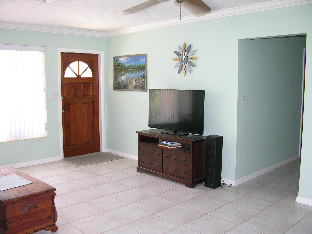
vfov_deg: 40.7
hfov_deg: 52.6
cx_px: 156
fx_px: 315
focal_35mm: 35
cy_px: 117
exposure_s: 1/30
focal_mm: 8.9
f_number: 2.8
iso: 100
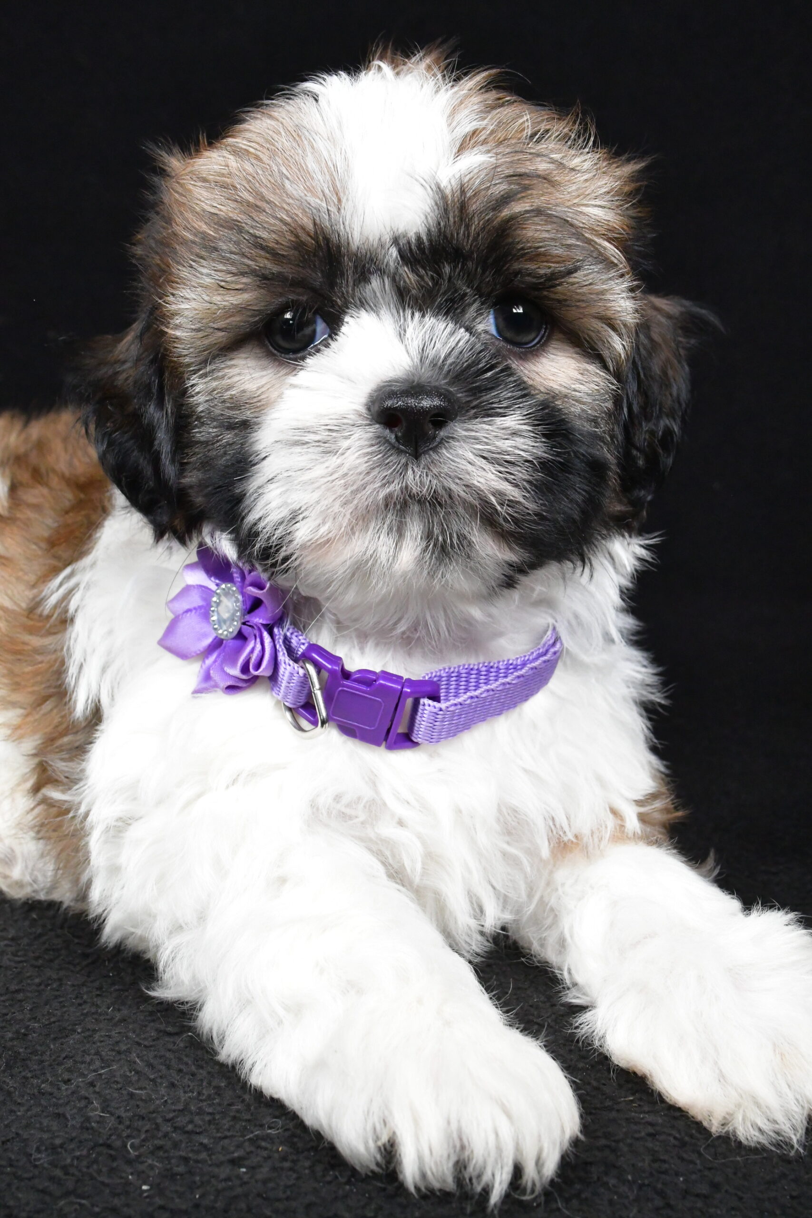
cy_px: 609
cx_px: 406
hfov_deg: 31.9
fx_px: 1421
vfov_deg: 46.4
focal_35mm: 42
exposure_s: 1/400
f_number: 11
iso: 6400
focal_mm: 28
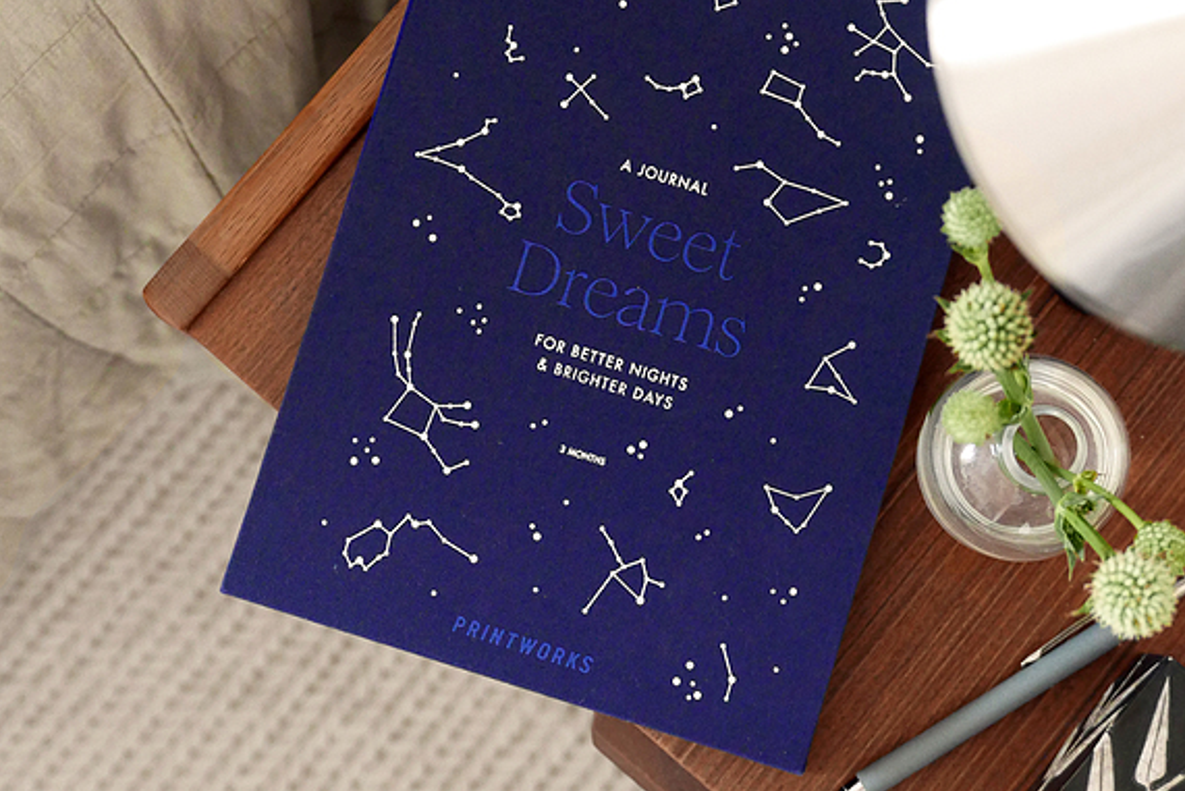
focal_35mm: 76
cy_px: 124
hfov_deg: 26.6
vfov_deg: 17.8
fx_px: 2502
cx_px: 585
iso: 1600
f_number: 2.7
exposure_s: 1/80
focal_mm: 22.7
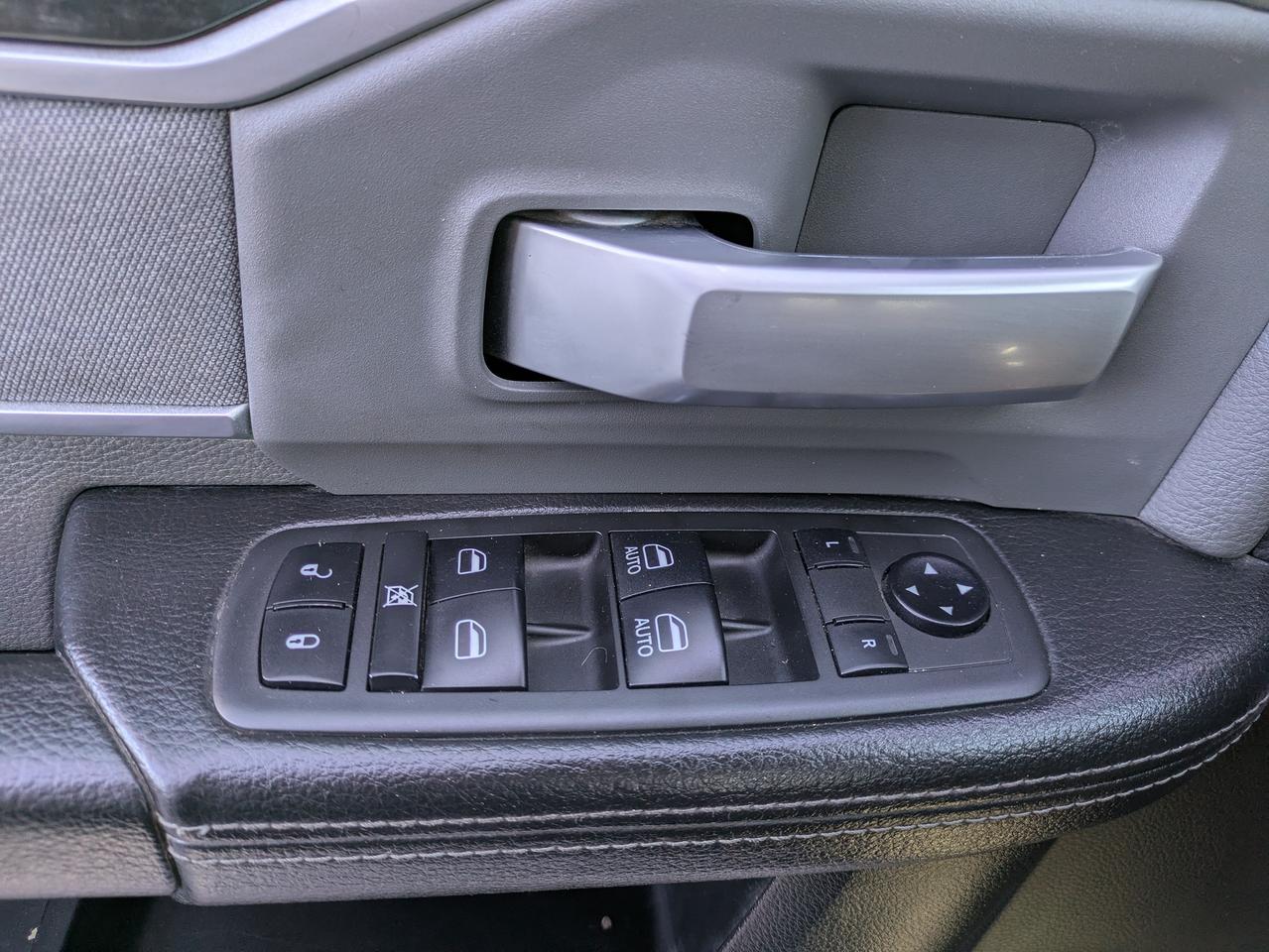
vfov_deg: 54.9
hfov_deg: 69.4
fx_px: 917
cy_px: 476
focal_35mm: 25
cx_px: 634
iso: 45
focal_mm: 5.43
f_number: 1.89
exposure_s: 1/100
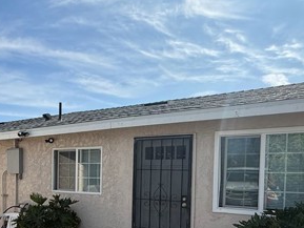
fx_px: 272
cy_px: 184
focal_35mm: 31
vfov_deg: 43.3
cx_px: 103
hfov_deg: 57.1
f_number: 2.2
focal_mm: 2.22
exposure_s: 1/2024
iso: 50
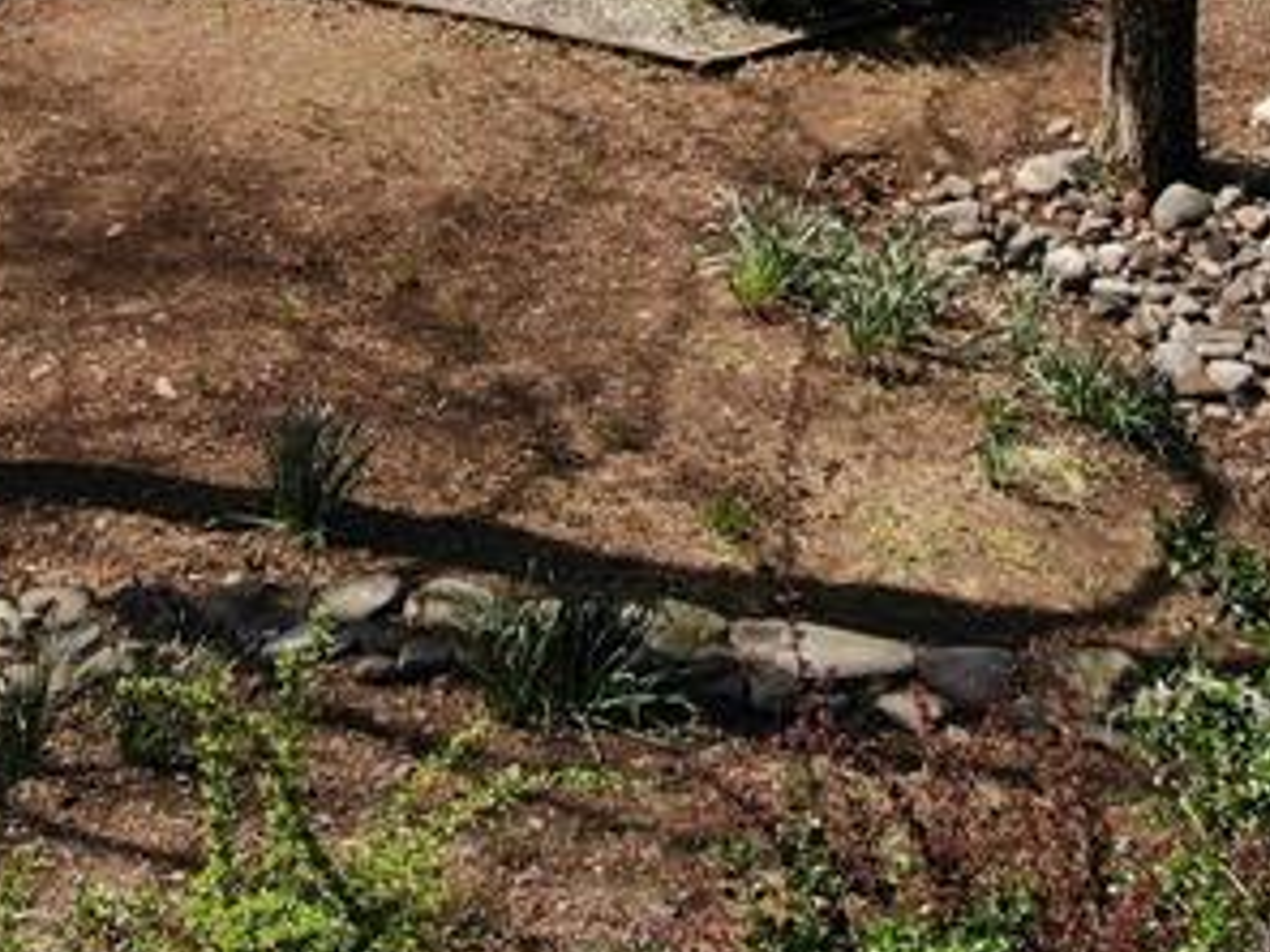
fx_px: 3045
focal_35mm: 83
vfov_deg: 16.0
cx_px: 416
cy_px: -572
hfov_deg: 23.4
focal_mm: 4.5
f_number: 2.8
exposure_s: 1/781
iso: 100
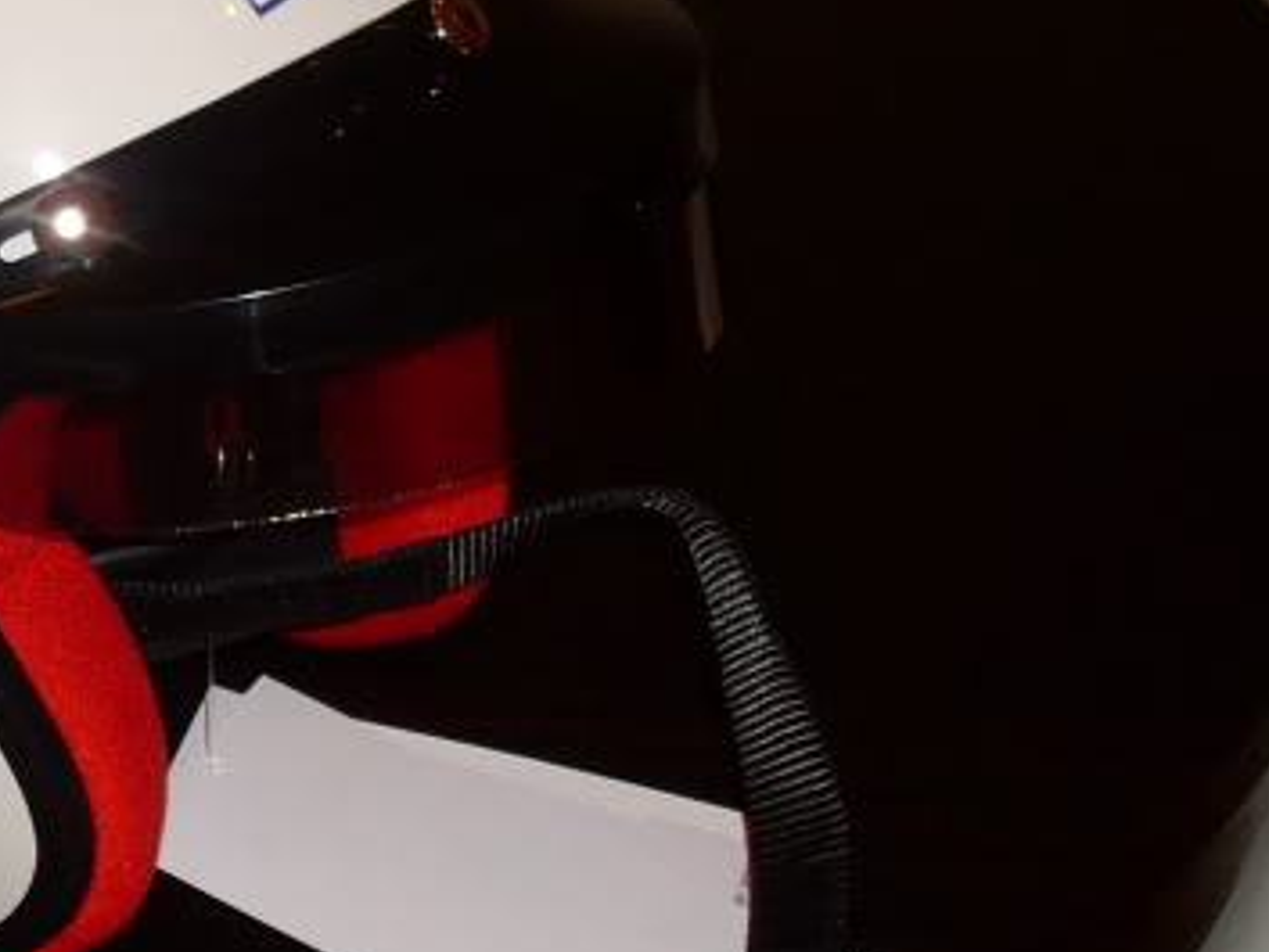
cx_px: -25
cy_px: 359
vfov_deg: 13.3
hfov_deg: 17.3
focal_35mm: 111
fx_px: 4071
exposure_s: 1/45
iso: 100
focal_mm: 8.1
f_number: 3.5
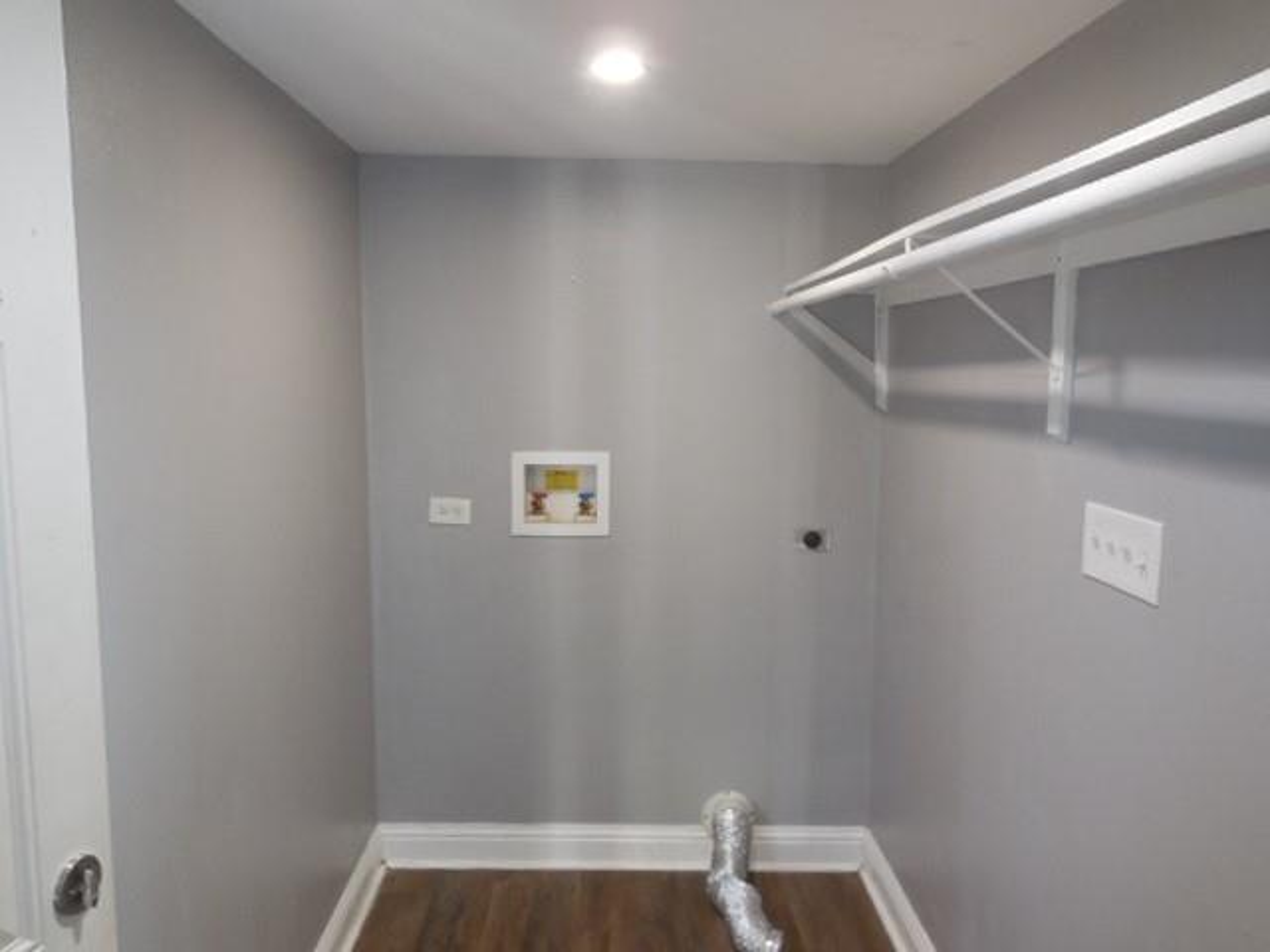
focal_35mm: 25
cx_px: 635
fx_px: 917
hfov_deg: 69.4
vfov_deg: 54.9
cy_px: 476
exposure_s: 1/30
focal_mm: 4.5
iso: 220
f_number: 3.1
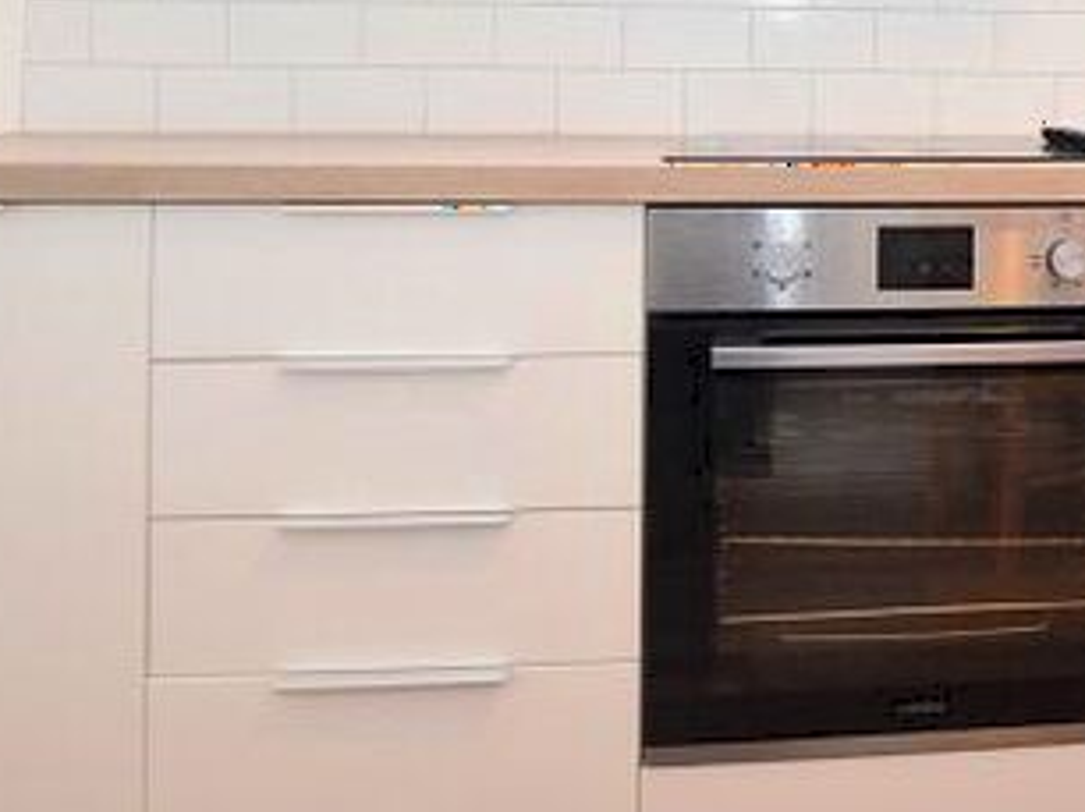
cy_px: 53
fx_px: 1034
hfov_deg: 51.1
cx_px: 904
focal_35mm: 33
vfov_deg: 39.2
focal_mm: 10
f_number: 3.5
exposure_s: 1/60
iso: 1000
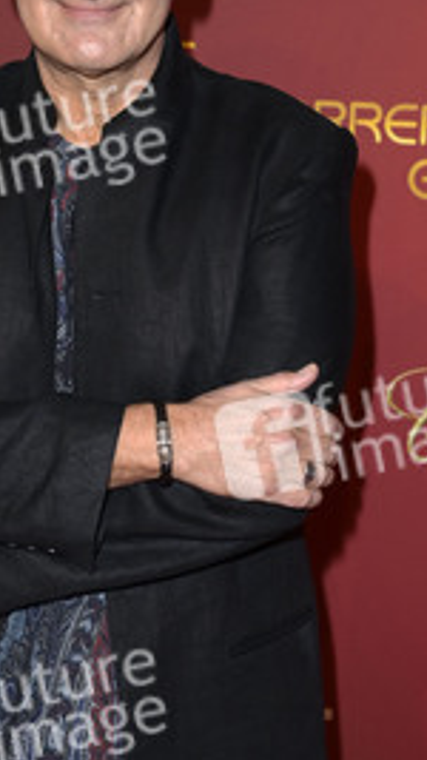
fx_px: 2055
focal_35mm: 102
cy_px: 290
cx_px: 102
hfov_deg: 11.8
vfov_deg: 20.9
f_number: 5.6
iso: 500
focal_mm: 65
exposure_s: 1/250
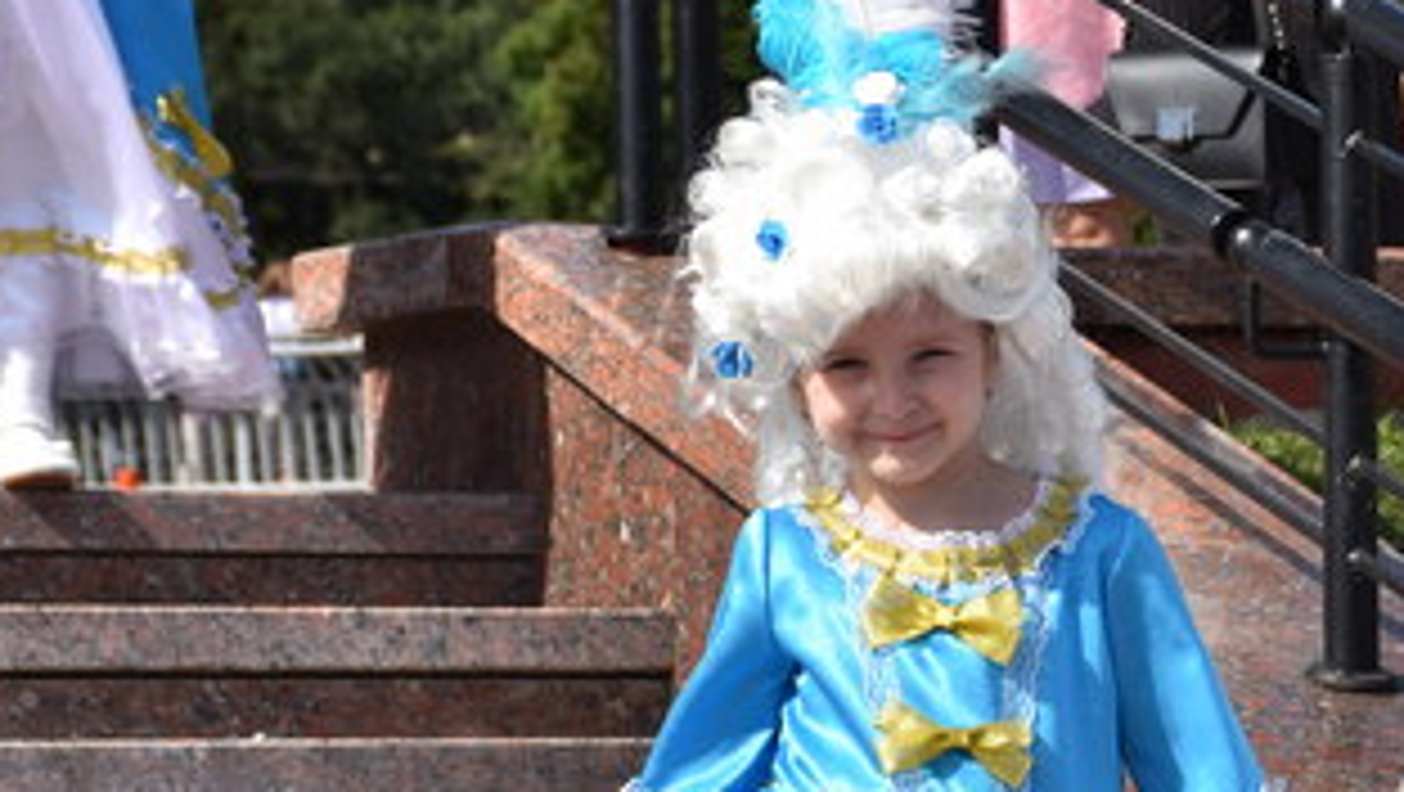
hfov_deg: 8.1
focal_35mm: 264
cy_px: 891
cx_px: 1332
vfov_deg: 4.6
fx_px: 9835
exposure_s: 1/500
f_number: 8
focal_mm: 70
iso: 125
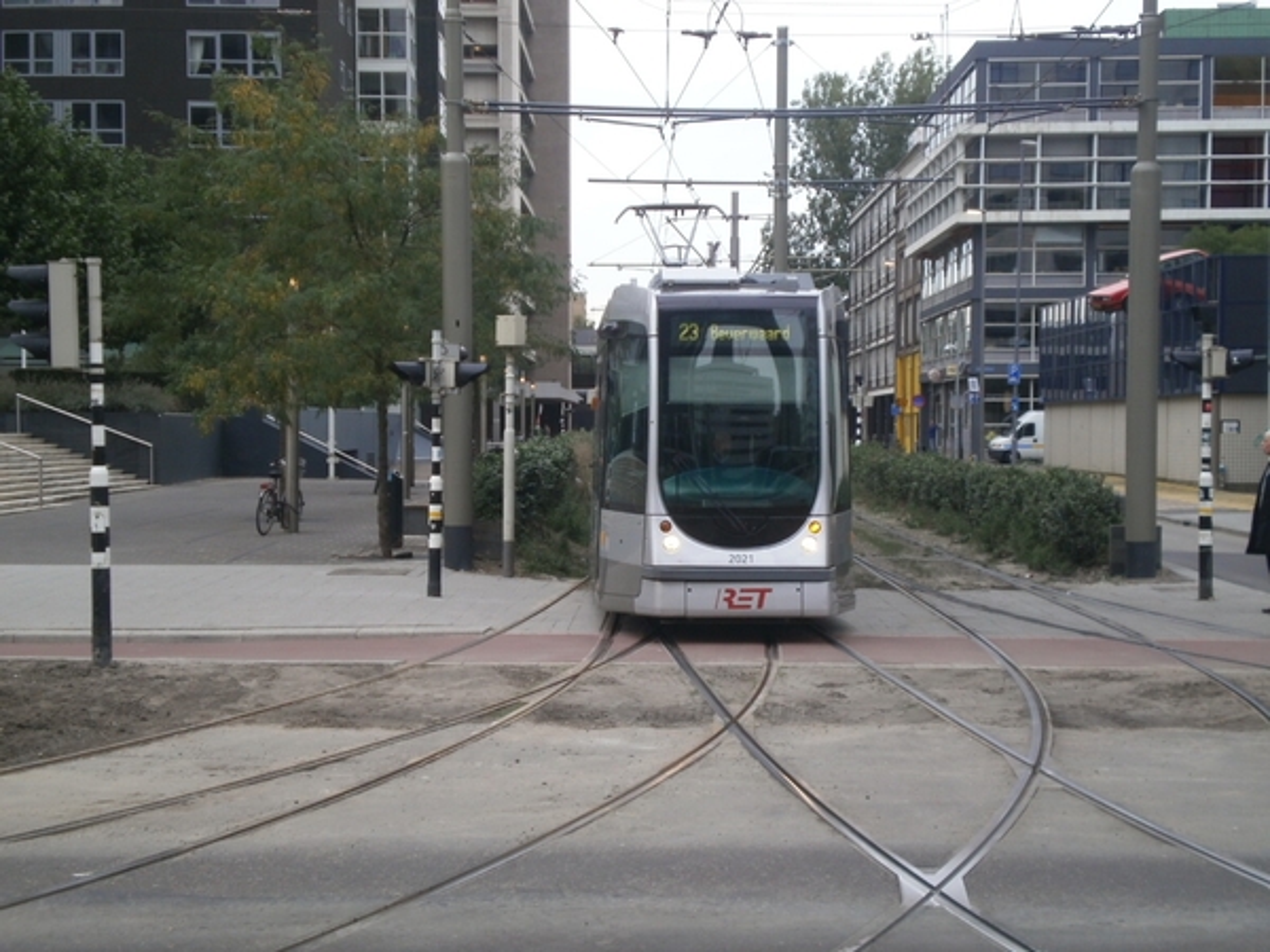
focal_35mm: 59
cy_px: 476
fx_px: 2165
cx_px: 635
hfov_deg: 32.7
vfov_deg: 24.8
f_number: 4.2
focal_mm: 10.3
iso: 100
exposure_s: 1/160
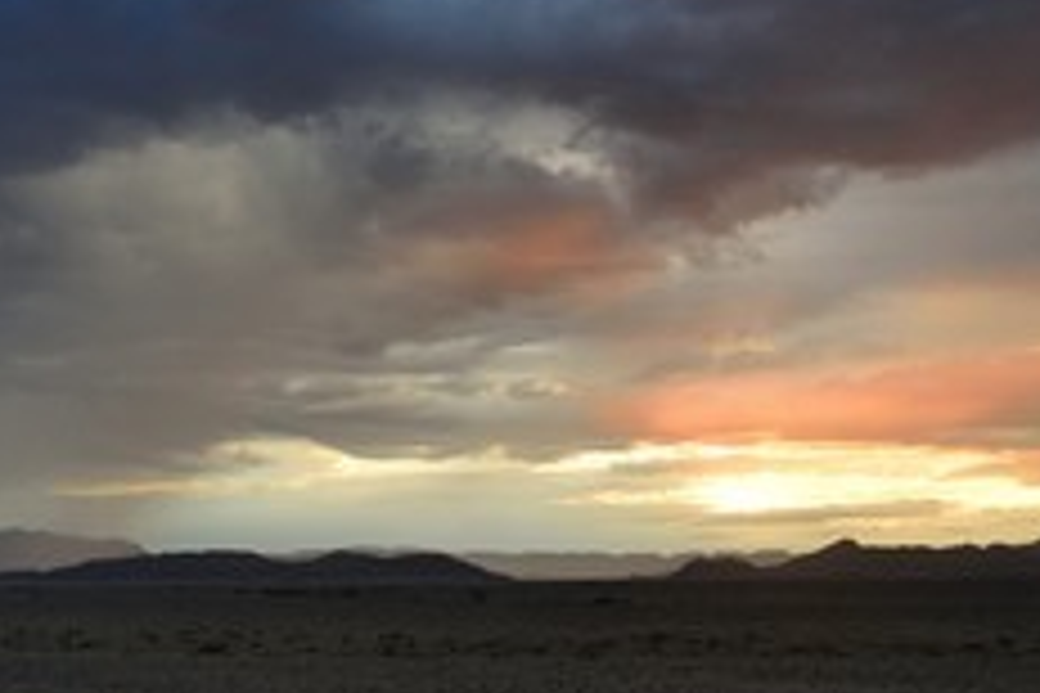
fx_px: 1415
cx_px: 495
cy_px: 418
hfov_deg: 40.3
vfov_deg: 27.5
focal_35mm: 49
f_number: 3.2
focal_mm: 27
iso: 800
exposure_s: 1/800
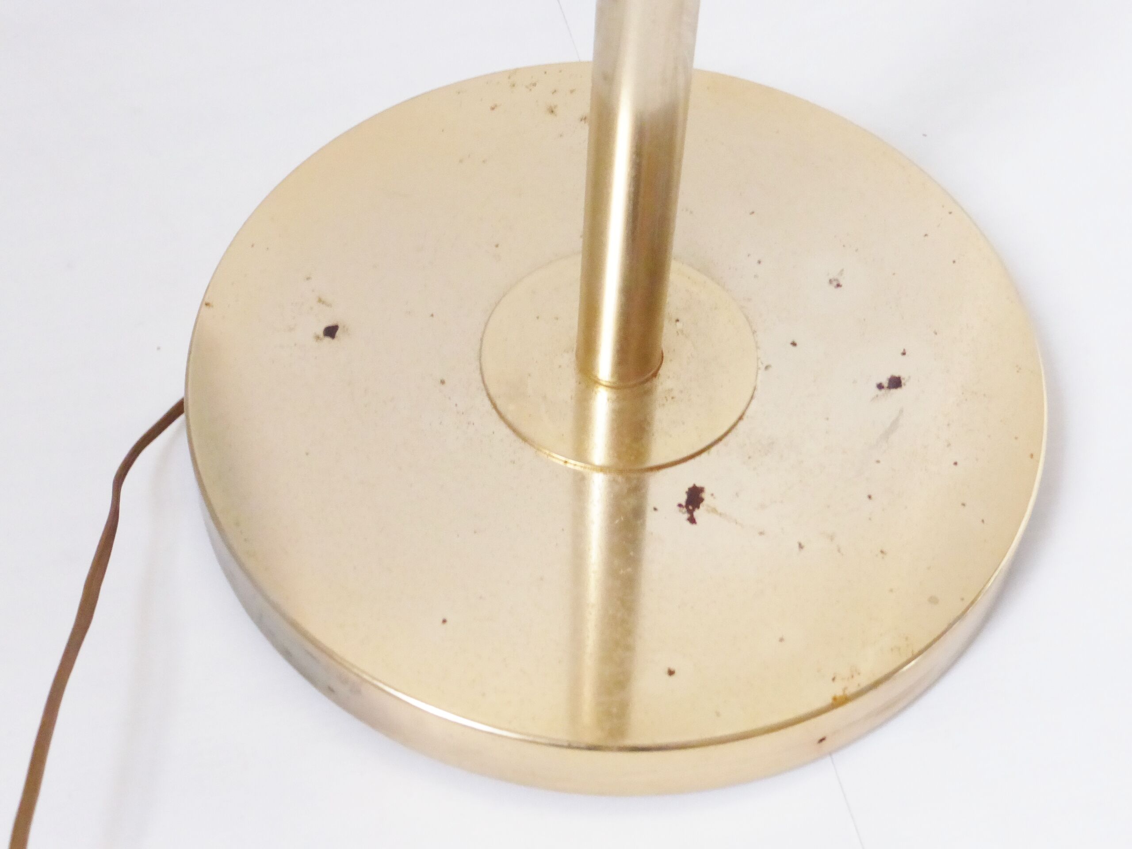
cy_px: 424
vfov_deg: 24.0
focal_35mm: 61
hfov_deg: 31.7
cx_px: 566
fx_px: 1995
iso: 800
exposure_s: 1/125
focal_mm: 10.3
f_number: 4.7
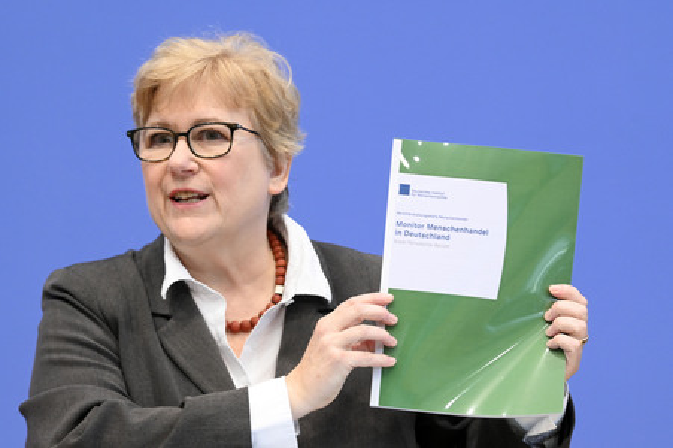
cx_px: 336
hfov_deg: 17.1
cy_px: 224
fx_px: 2242
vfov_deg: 11.4
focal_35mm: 120
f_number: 5.6
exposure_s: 1/400
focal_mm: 120
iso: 4000
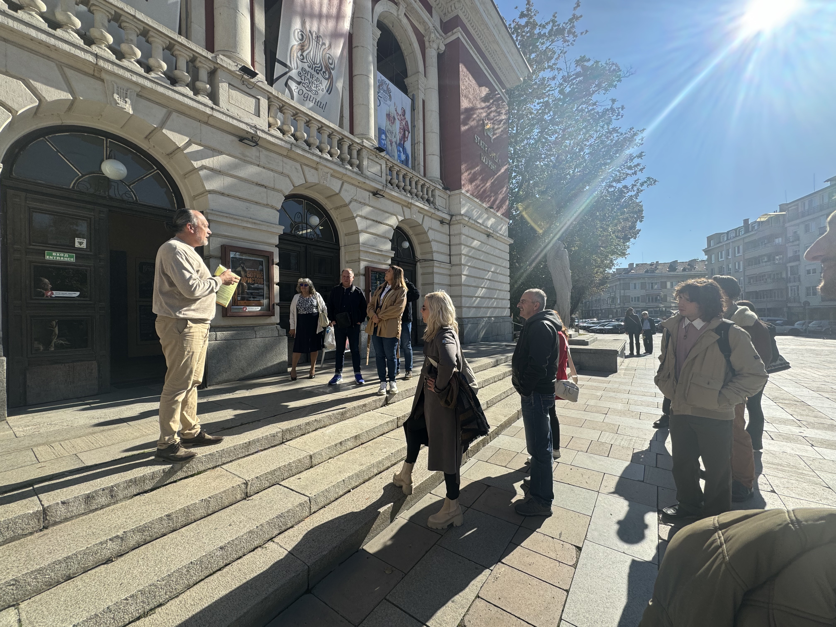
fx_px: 338
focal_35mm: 14
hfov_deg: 102.1
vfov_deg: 85.7
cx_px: 418
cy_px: 314
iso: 50
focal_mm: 2.22
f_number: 2.2
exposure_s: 1/1110
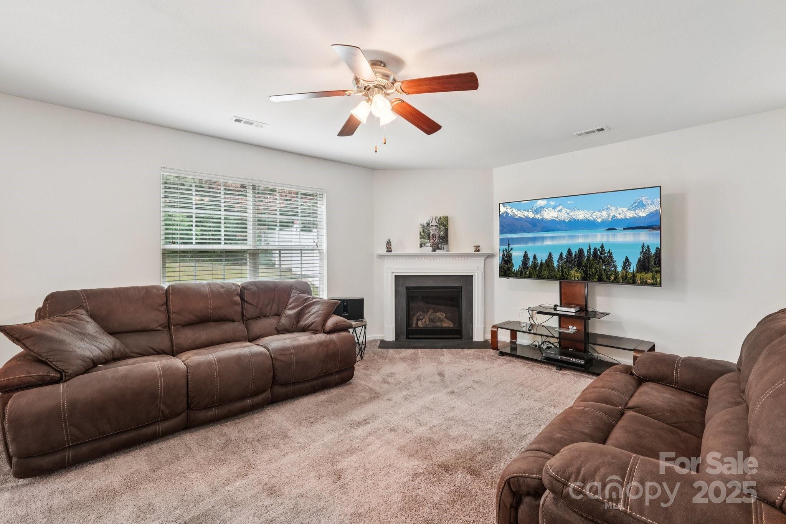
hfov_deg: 100.4
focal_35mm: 15
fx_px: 327
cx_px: 393
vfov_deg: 77.3
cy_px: 262
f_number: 8
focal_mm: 10
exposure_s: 1/15
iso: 400
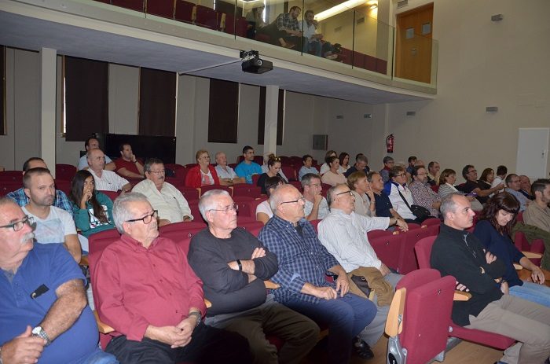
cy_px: 182
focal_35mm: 27
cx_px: 275
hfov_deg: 67.5
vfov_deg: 47.7
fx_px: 411
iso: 800
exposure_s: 1/30
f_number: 3.5
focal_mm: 18
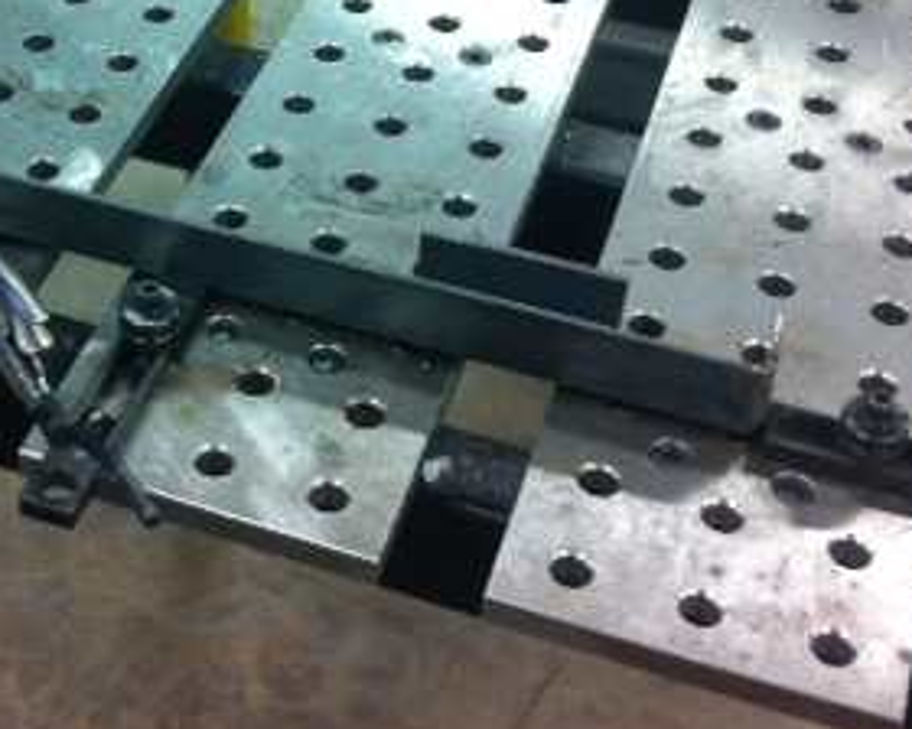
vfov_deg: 19.2
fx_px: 2105
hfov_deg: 24.1
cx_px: 179
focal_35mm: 78
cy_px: 36
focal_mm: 3.85
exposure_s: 1/15
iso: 80
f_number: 2.8
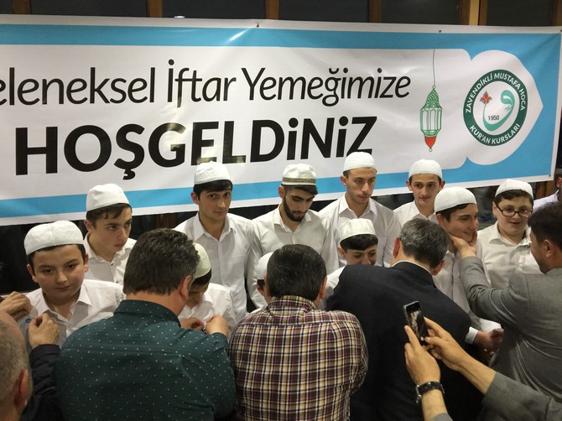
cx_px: 281
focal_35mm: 29
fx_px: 471
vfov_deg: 48.2
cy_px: 210
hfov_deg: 61.7
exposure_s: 1/17
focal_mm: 4.15
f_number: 2.2
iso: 80
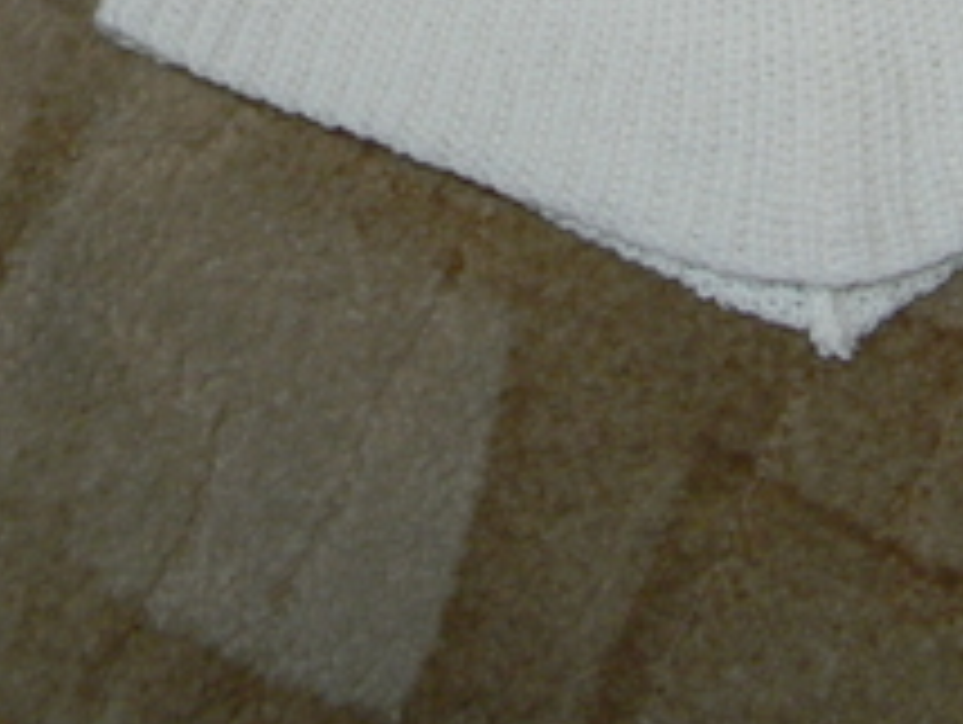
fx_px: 2005
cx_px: 783
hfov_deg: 26.5
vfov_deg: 19.1
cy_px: -187
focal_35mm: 72
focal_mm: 5
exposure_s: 1/26
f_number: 3.5
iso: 200
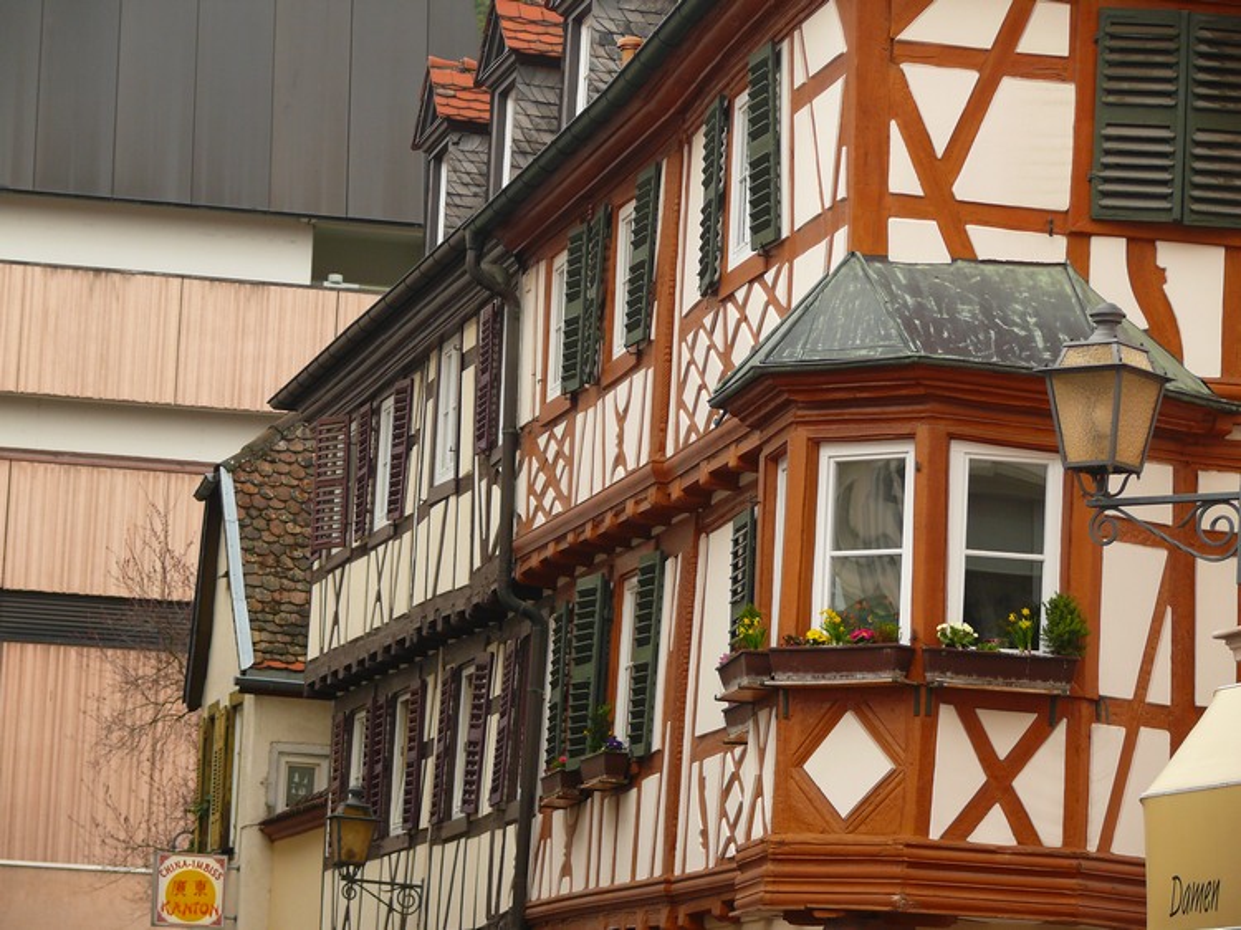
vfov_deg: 10.8
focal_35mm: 137
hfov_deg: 14.4
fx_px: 4910
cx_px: 620
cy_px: 465
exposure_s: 1/100
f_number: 3.6
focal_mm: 28.9
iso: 100
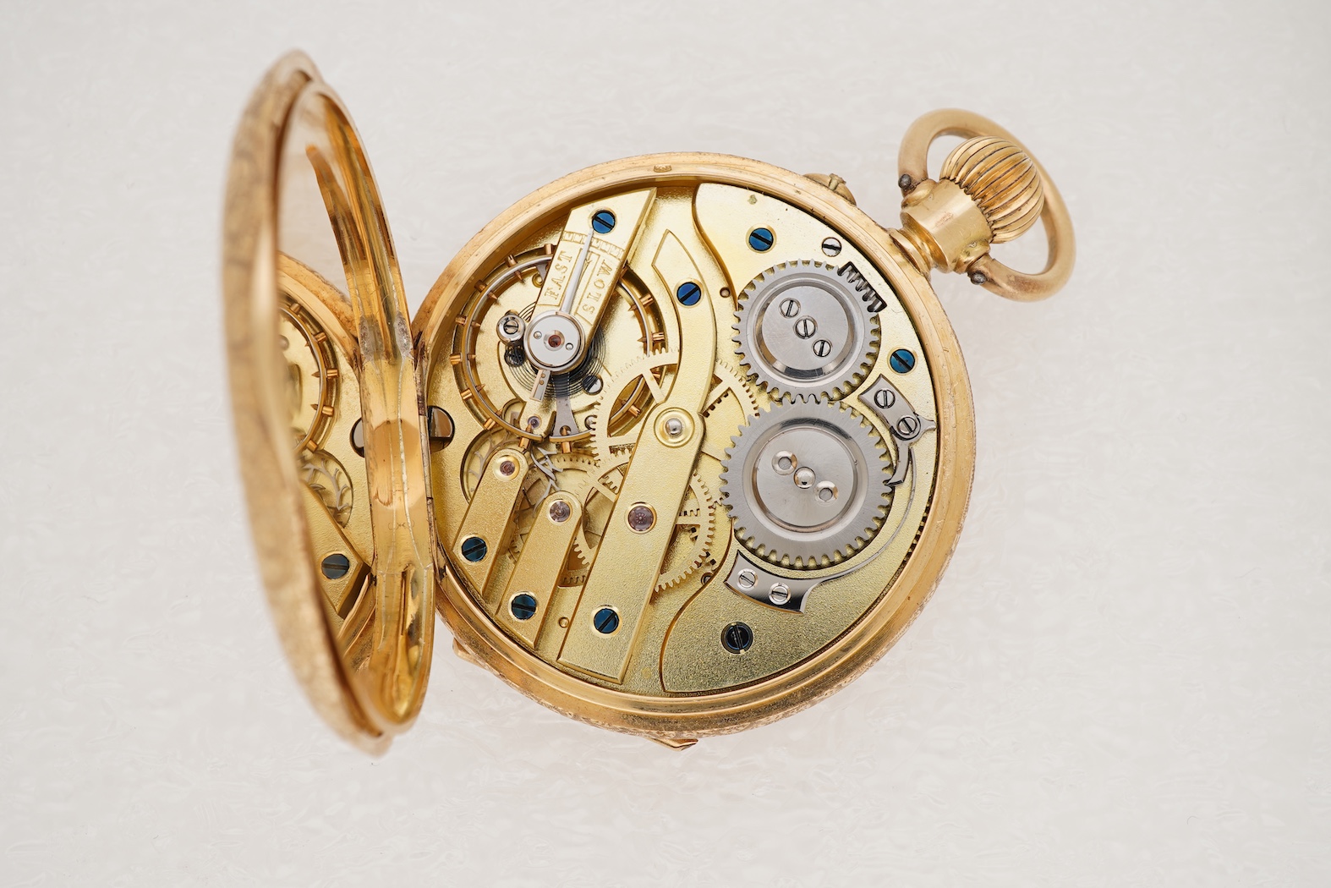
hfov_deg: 43.6
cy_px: 444
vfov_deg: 29.9
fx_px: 1664
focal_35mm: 45
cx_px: 666
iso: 160
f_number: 22
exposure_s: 1/160
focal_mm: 30
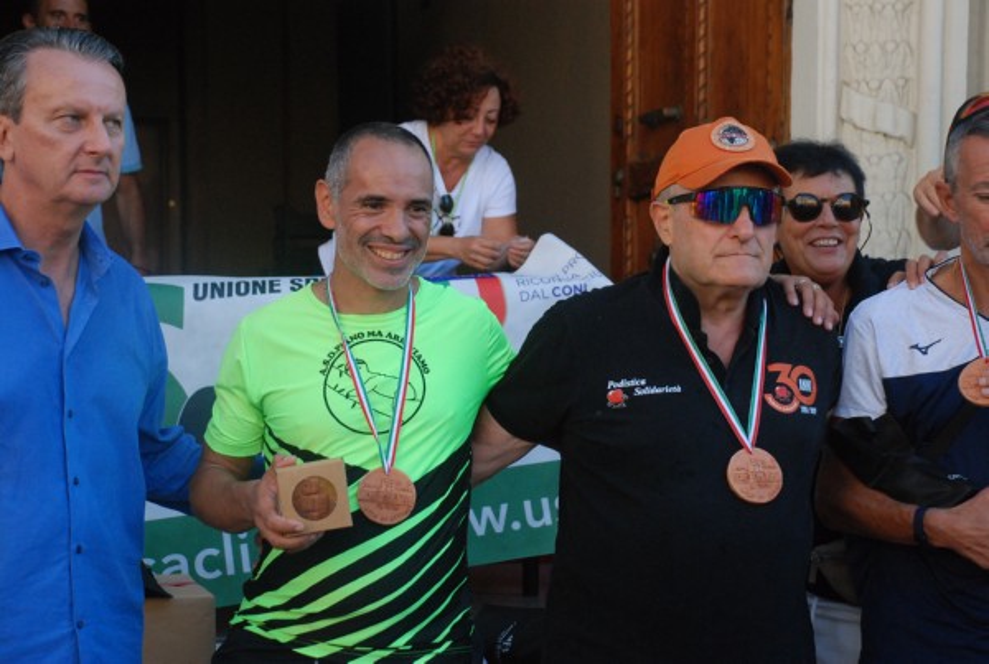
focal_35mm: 87
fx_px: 2395
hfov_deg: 23.3
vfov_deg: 15.8
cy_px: 332
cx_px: 494
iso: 1000
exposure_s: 1/640
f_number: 5.3
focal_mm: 58
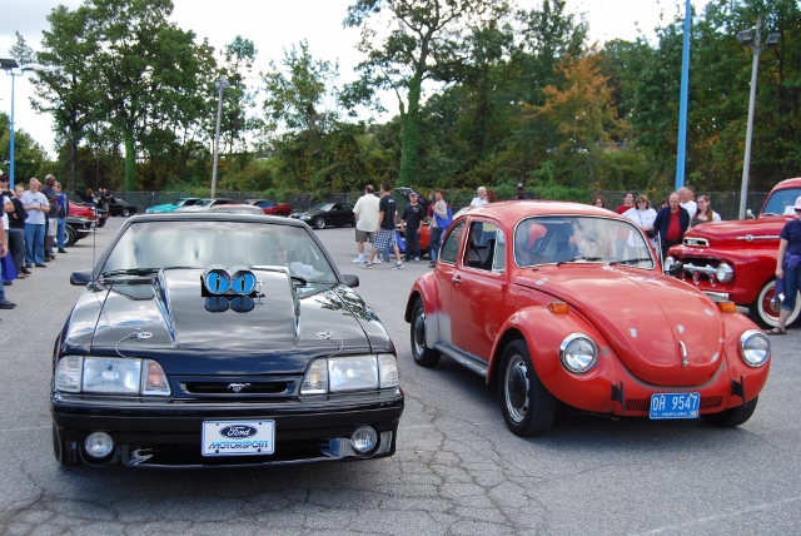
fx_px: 869
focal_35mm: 39
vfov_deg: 34.3
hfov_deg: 49.5
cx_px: 400
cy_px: 268
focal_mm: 26
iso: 100
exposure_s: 1/125
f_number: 5.6
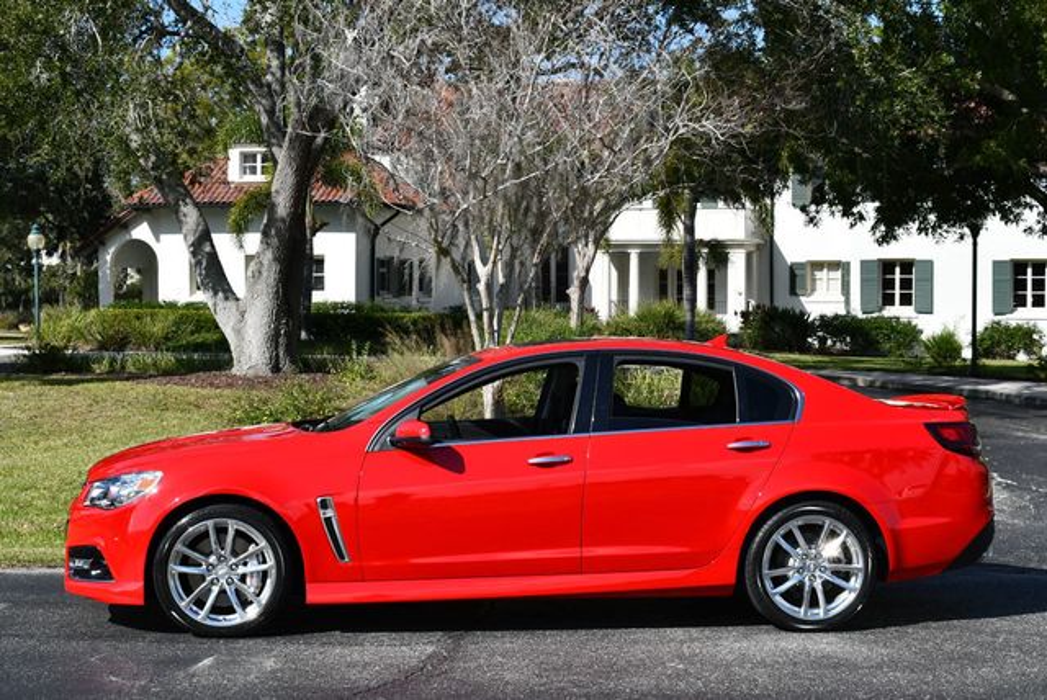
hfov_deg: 32.4
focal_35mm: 62
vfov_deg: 22.0
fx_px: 1805
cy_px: 350
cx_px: 524
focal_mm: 31
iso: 100
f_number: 9
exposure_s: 1/320
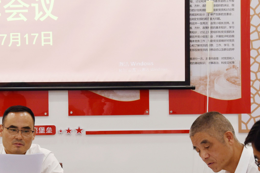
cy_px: 75
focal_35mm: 158
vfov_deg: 8.7
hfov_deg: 12.9
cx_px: 53
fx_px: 1142
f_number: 5.6
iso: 800
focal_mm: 58
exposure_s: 1/30
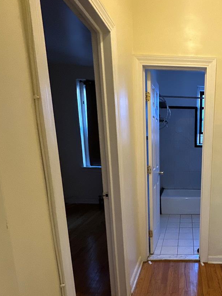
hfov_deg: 48.0
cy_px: 190
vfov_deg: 66.0
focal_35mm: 26
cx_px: 197
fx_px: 222
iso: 500
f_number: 2.2
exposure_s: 1/60
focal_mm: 2.22
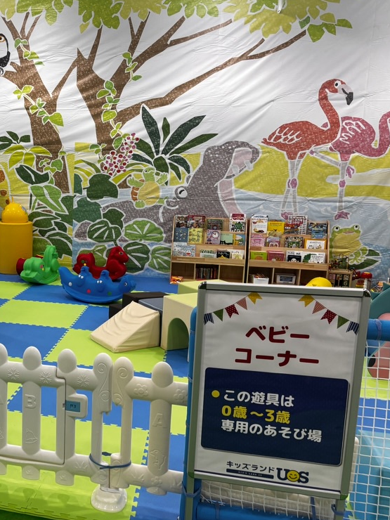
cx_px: 39
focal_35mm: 36
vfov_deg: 51.4
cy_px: 264
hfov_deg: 37.1
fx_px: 541
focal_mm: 5.96
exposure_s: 1/120
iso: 125
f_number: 1.6
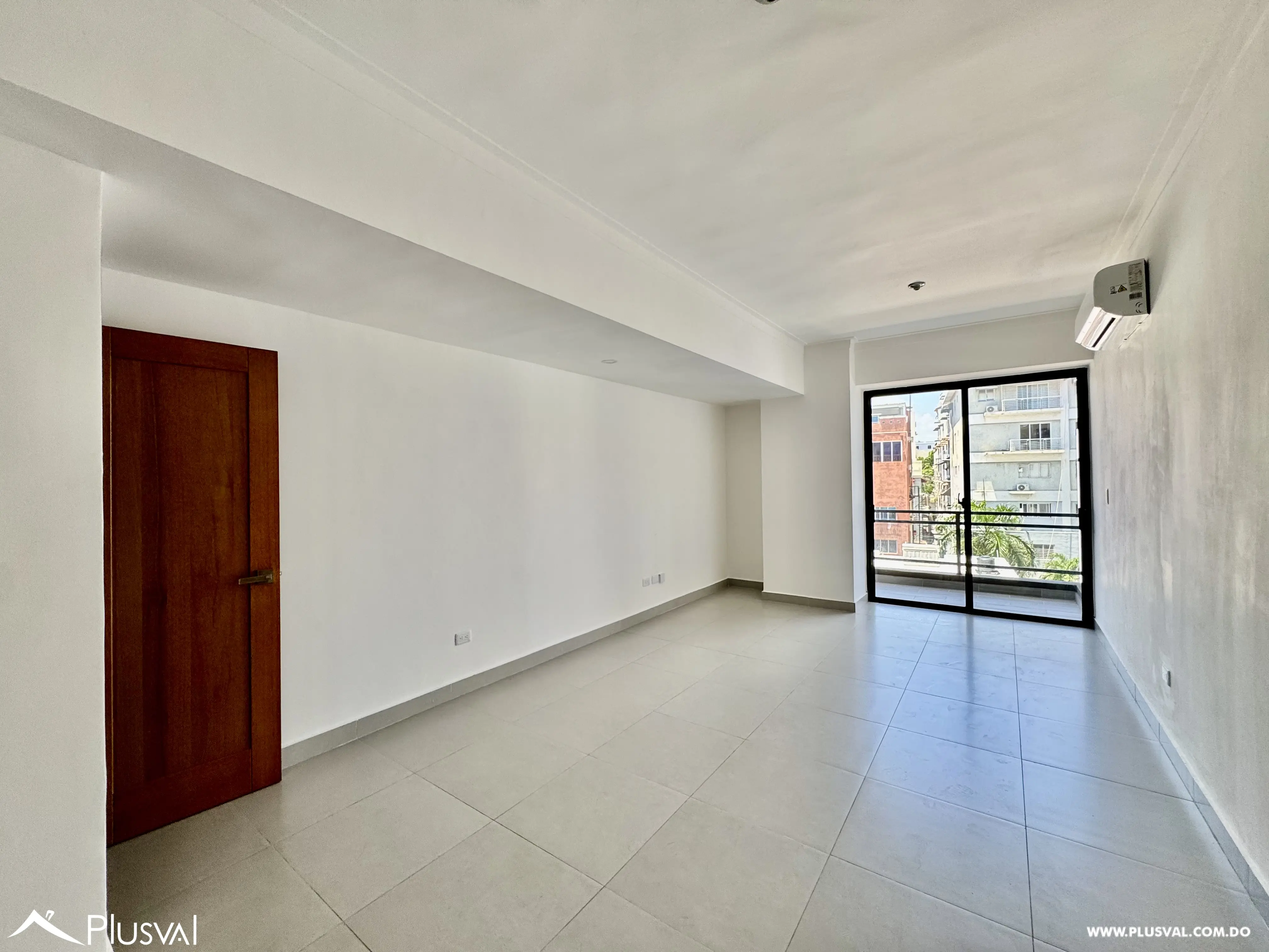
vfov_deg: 85.7
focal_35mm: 14
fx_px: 513
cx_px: 634
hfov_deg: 102.1
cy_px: 476
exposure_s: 1/122
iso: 40
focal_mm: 2.22
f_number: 2.2
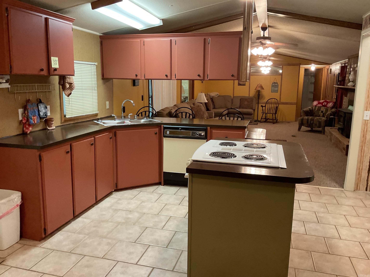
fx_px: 310
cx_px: 185
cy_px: 138
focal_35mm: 29
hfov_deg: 61.7
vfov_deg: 48.2
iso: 200
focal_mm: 3
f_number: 1.8
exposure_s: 1/60
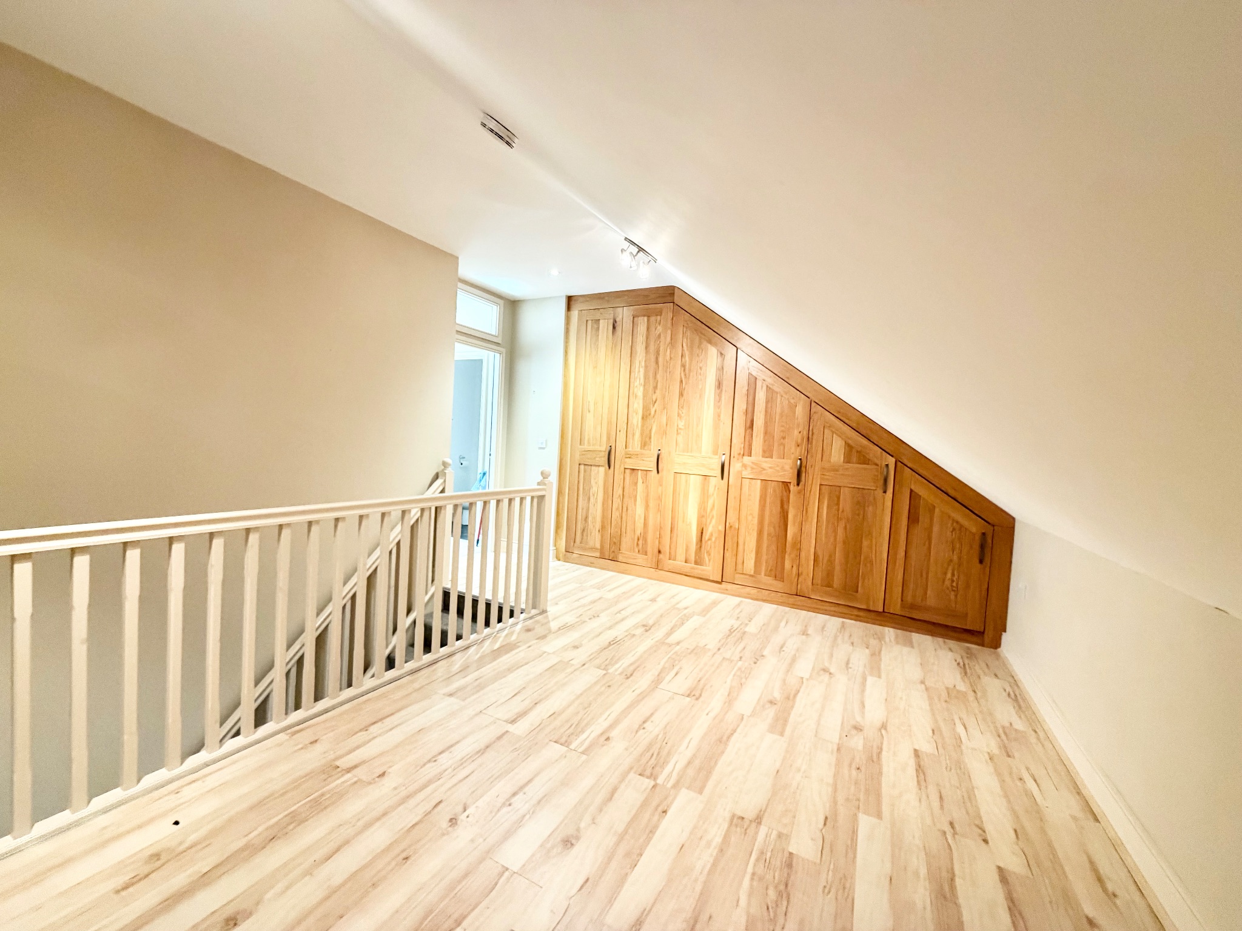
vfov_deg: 85.7
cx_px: 621
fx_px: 502
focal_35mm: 14
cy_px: 466
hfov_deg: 102.1
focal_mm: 2.22
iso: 400
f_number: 2.2
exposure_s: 1/50
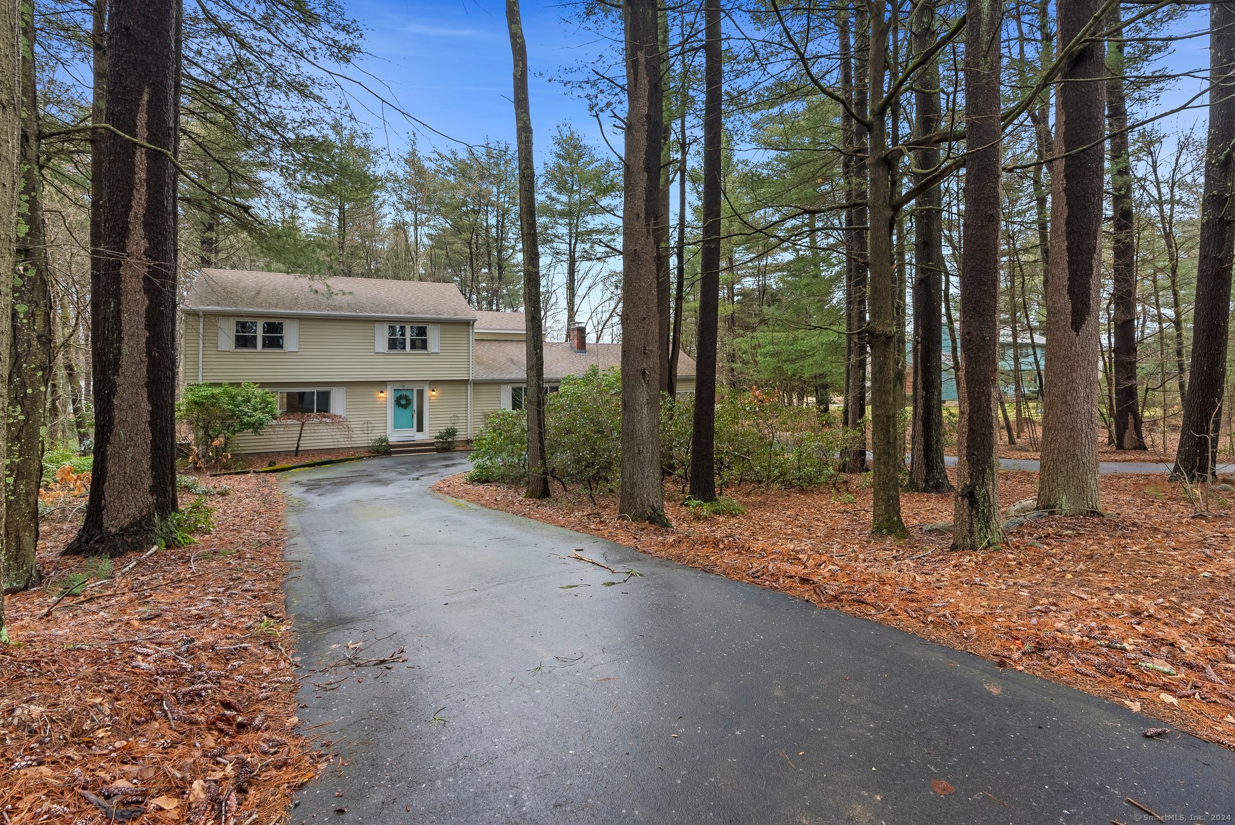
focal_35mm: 16
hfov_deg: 96.7
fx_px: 549
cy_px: 412
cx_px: 618
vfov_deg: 73.8
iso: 320
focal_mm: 16
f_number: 8
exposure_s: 1/5
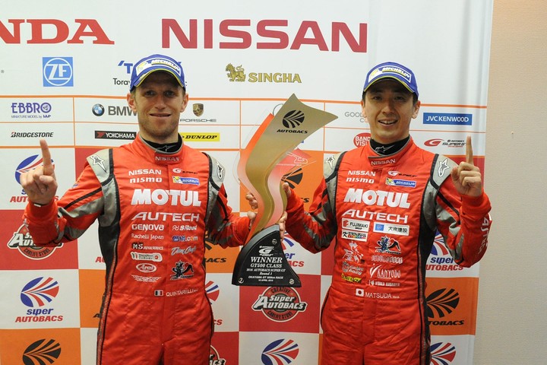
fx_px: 471
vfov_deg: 42.3
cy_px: 182
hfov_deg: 60.3
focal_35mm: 31
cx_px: 274
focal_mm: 31
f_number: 5.6
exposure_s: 1/125
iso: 6400
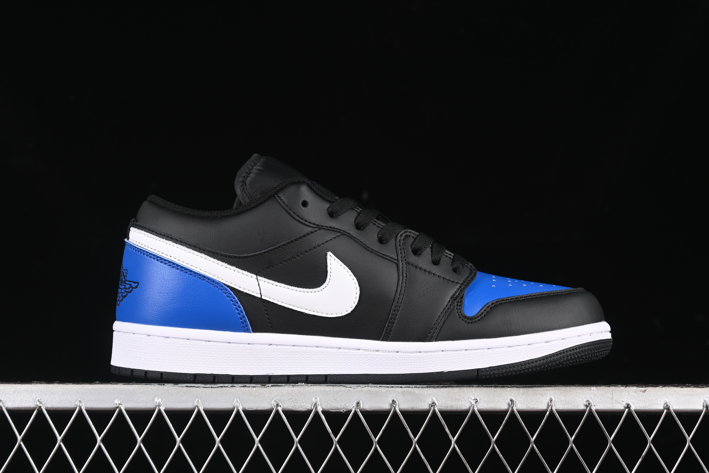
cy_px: 236
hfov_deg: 27.0
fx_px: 1477
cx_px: 354
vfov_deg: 18.2
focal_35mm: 75
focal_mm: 50
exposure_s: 1/60
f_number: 6.3
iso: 160
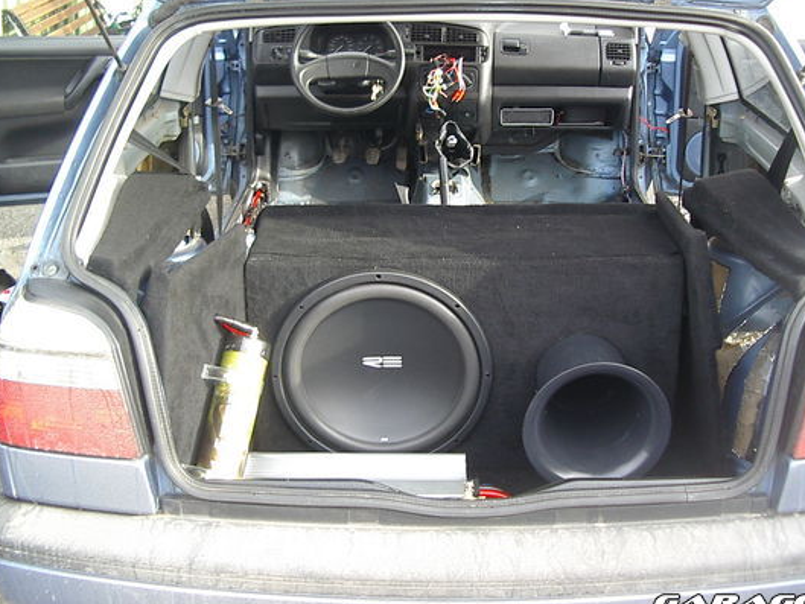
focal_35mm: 46
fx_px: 1070
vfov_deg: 31.5
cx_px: 428
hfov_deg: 41.2
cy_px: 253
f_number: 2.6
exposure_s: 1/80
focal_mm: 5.8
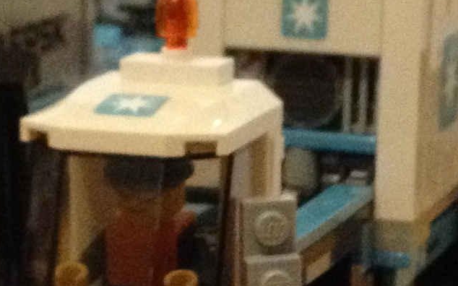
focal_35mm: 191
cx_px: 216
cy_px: 287
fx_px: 2384
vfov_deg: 6.8
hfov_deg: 11.0
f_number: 2.4
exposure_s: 1/15
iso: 500
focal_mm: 4.28
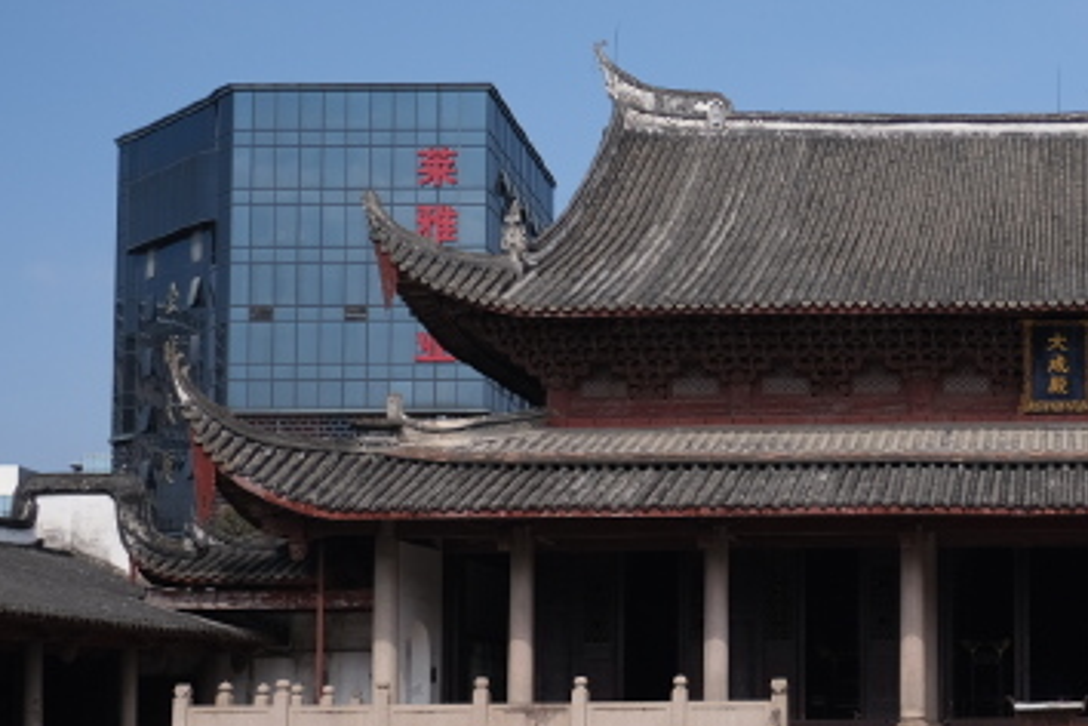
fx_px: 1843
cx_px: 1051
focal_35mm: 61
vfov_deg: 21.9
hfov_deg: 30.8
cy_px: 608
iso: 160
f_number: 3.6
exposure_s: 1/2000
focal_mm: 18
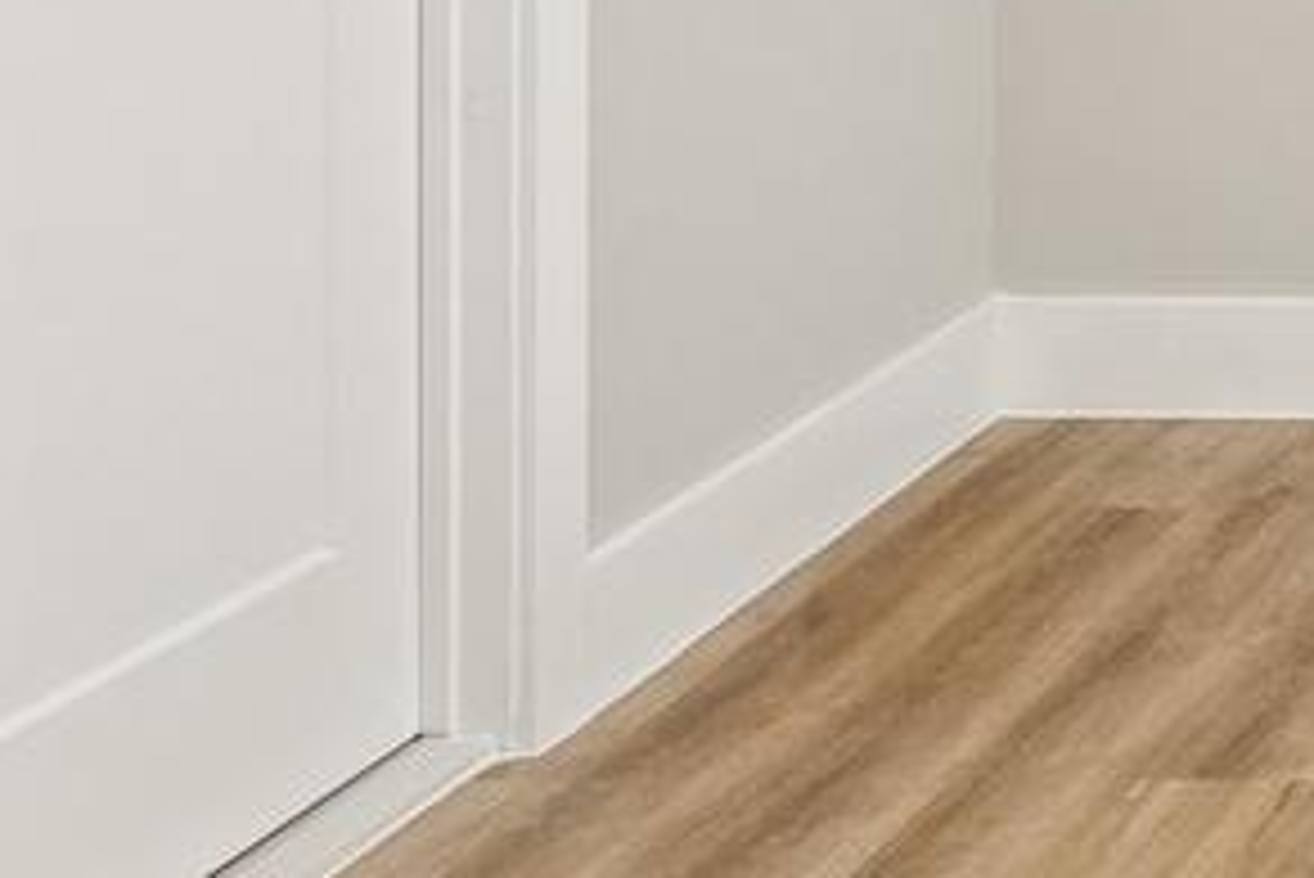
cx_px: 2376
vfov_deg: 17.2
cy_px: -561
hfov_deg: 20.5
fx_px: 2520
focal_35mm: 69
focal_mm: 14
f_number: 9
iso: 250
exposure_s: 1/2
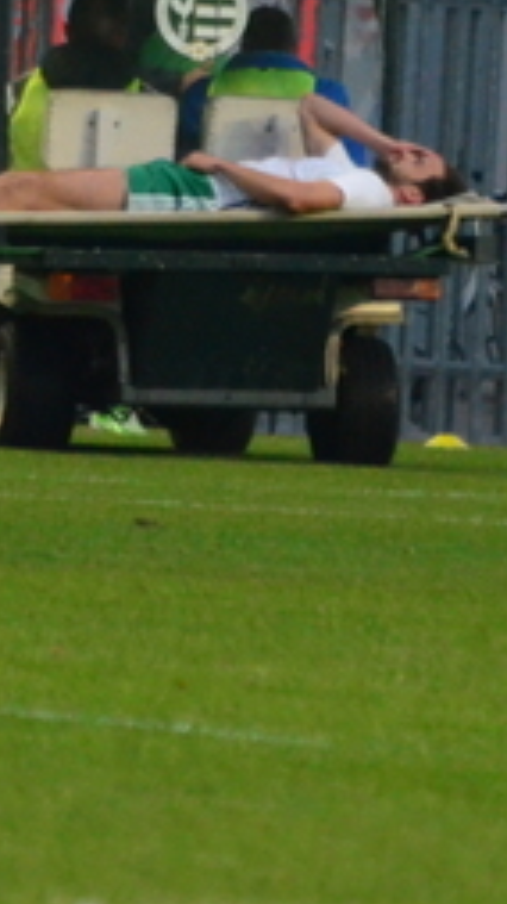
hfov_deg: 0.8
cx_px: 278
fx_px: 35646
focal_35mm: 1489
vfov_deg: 1.5
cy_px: -7
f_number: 5.6
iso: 3200
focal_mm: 300
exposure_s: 1/640
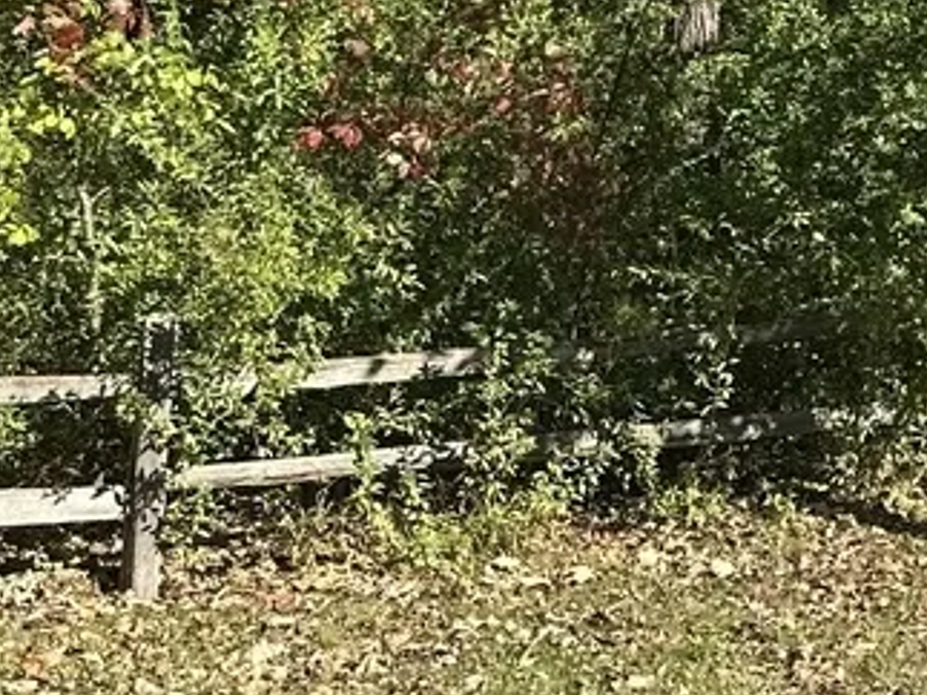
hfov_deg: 16.2
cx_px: 1530
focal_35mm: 107
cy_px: -342
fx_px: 2864
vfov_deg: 13.1
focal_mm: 6.86
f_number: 1.78
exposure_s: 1/1916
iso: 80
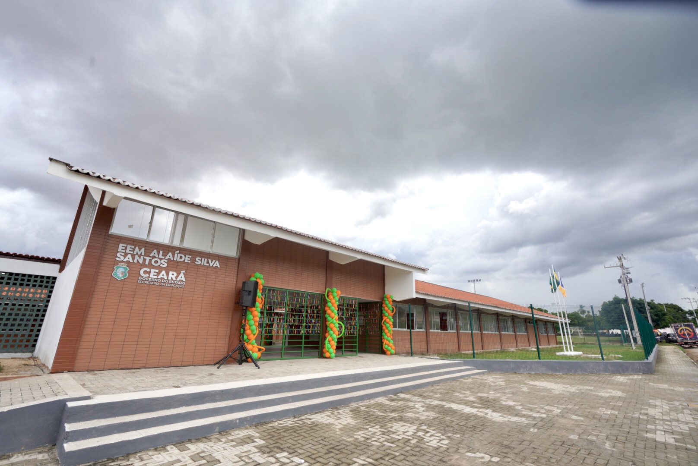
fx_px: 310
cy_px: 233
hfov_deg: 96.7
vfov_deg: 73.8
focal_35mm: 16
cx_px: 349
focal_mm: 16
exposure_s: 1/160
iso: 200
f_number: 9
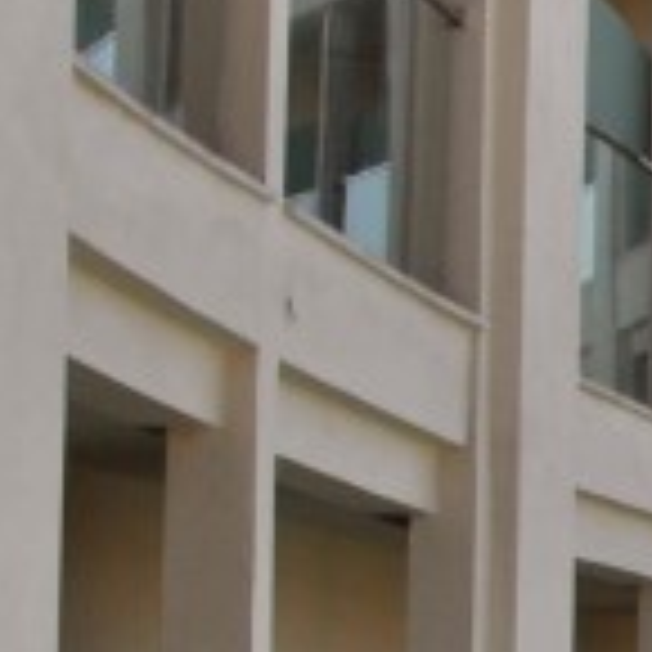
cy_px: 760
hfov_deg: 6.2
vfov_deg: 7.2
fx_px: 5157
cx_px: 2493
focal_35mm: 242
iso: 100
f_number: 9
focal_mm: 24
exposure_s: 1/200
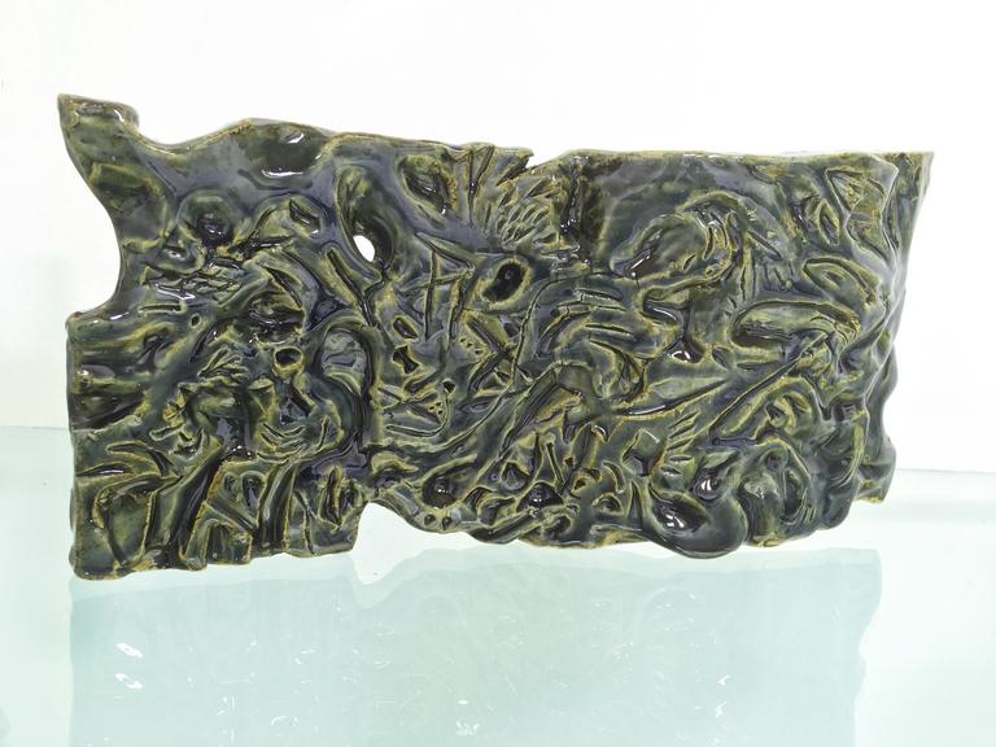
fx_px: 834
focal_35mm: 29
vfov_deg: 48.2
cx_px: 498
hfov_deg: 61.7
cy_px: 374
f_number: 2.2
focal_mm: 4.15
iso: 25
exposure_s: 1/33
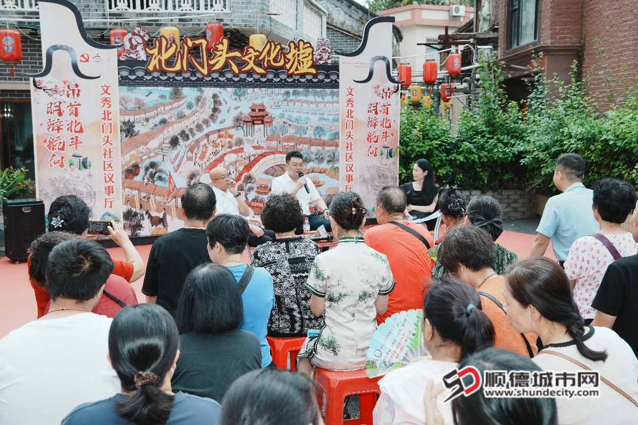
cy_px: 212
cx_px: 319
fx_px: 824
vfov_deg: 28.9
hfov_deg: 42.3
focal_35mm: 46
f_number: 4.5
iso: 200
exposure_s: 1/320
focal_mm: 31
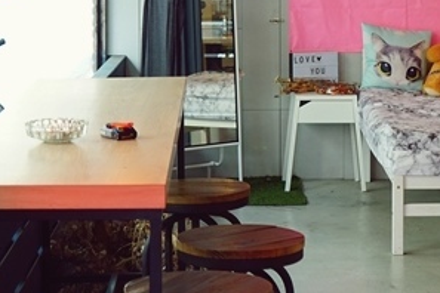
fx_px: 1418
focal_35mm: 116
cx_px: 319
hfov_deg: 17.6
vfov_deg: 11.6
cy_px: -23
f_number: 4.5
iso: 640
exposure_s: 1/60
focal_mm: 43
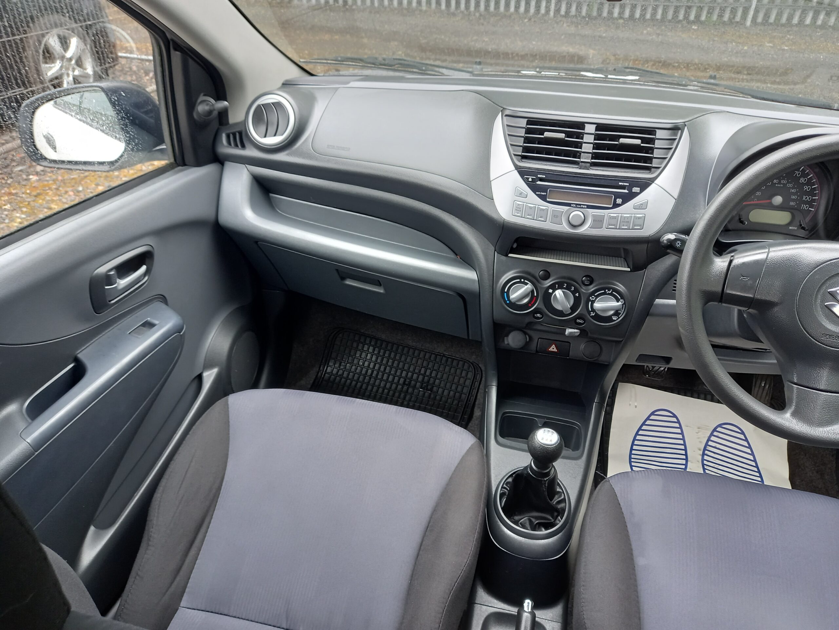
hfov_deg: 69.4
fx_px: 606
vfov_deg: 54.9
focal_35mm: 25
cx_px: 420
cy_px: 315
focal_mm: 4.6
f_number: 2
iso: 100
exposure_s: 1/60
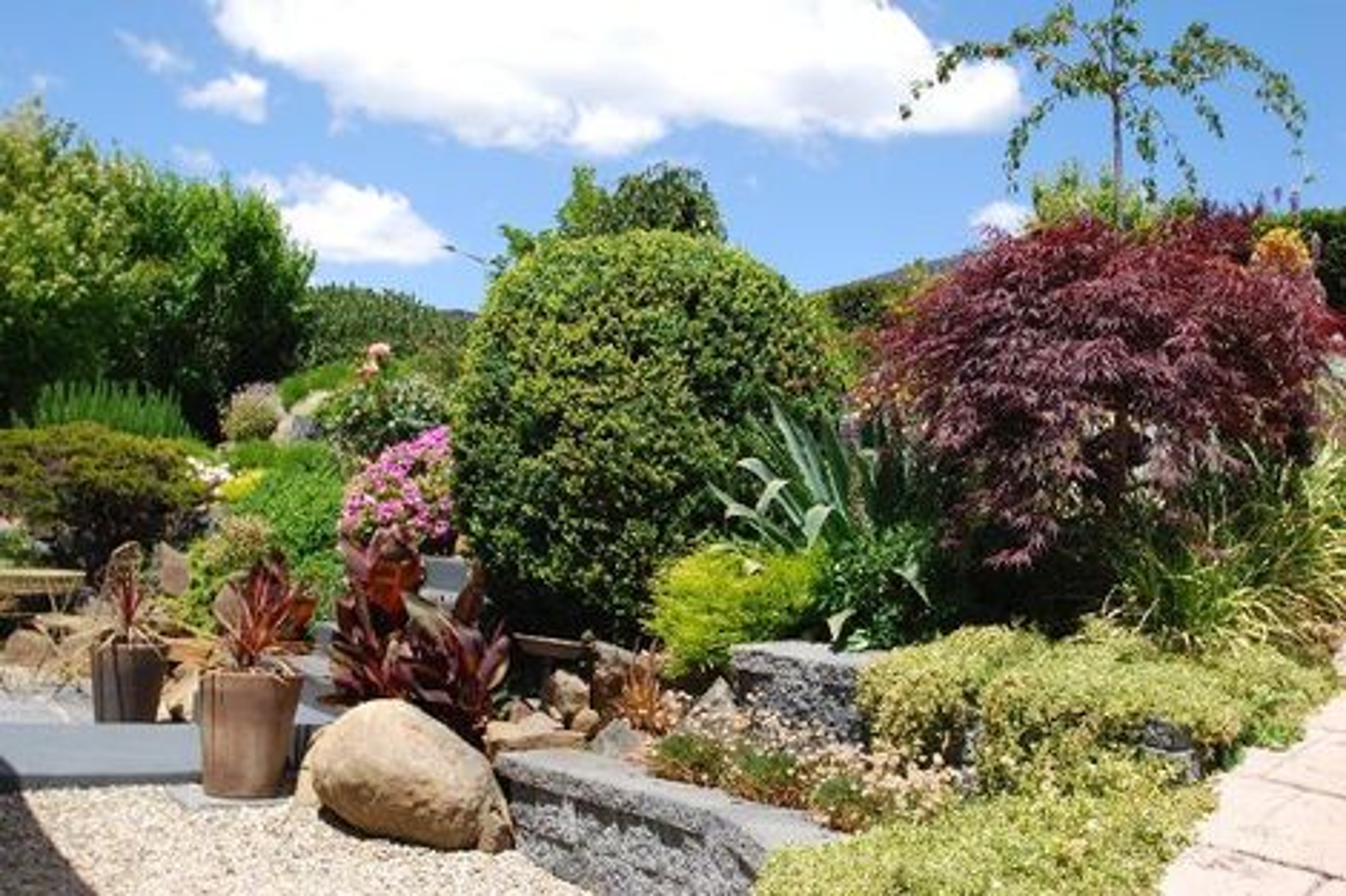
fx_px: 1345
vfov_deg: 36.8
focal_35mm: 36
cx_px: 673
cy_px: 448
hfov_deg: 53.1
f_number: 6.3
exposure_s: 1/160
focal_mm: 24
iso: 100
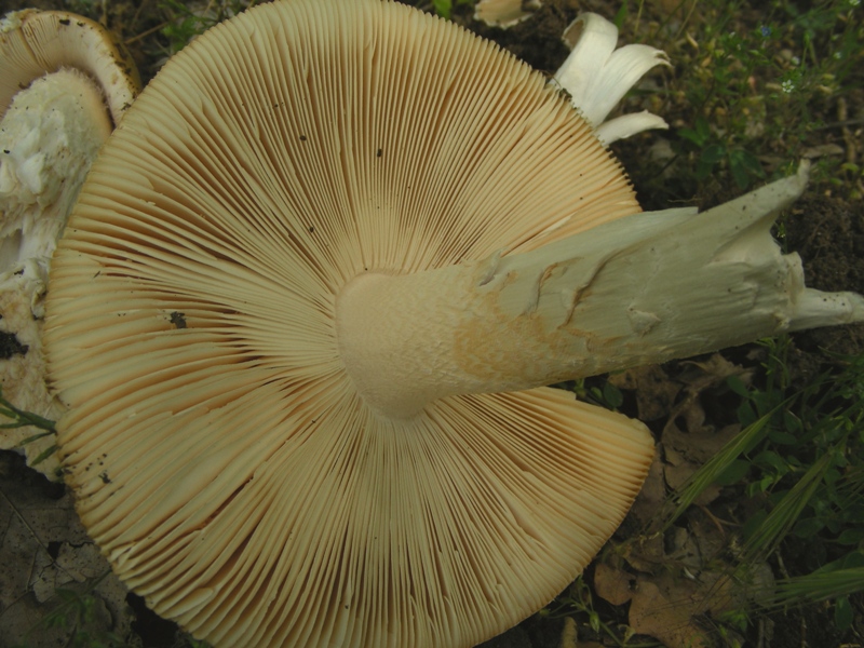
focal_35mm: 38
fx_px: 948
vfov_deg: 37.7
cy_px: 324
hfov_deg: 49.0
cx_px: 432
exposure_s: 1/252
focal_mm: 6.3
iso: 50
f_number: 4
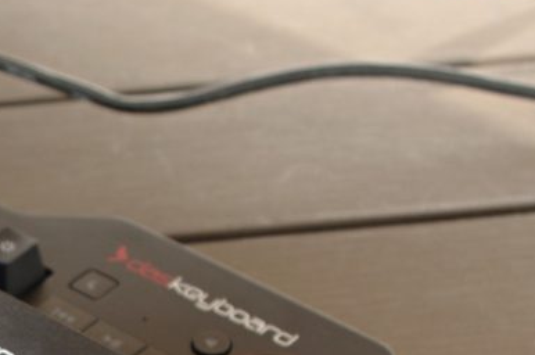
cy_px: 372
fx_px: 1988
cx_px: -243
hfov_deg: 14.4
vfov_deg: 10.1
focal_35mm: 134
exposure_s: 1/200
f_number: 5
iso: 200
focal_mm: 23.13
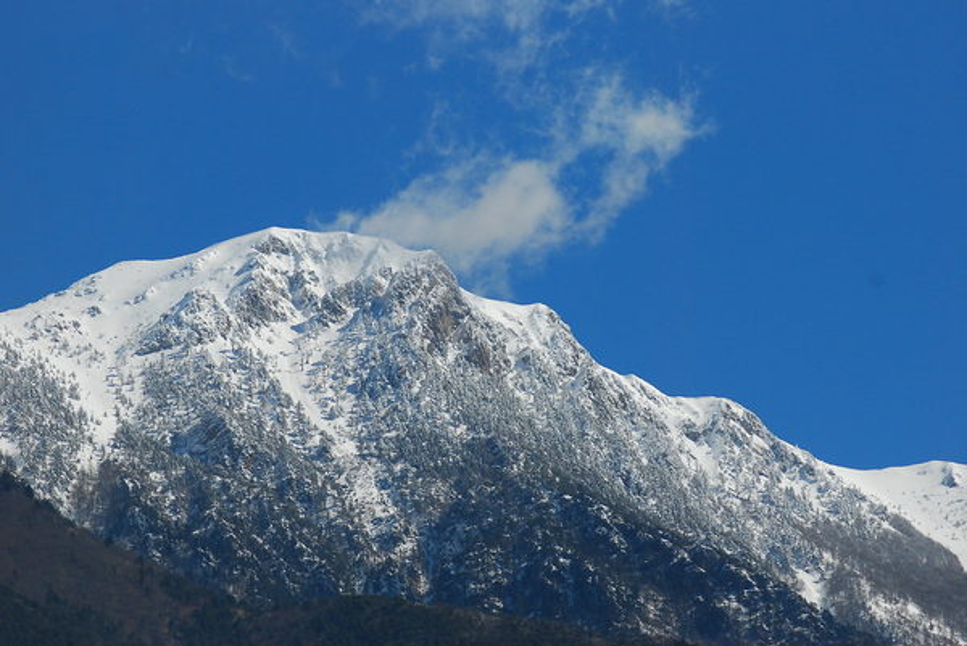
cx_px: 484
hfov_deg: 11.2
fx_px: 4919
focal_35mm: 183
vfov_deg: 7.5
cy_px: 323
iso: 400
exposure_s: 1/3200
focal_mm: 122
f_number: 8
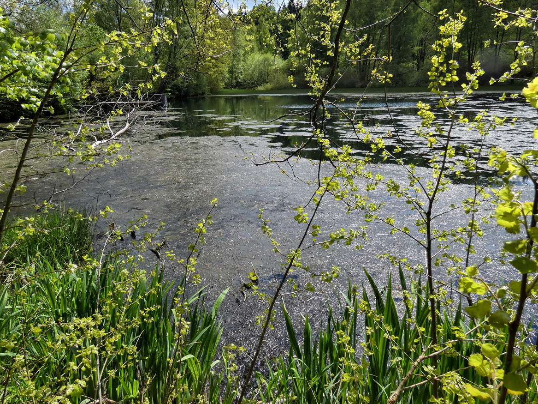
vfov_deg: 56.5
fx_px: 373
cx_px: 236
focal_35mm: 24
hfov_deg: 71.3
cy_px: 167
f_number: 3.2
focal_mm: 3.6
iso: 80
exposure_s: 1/800
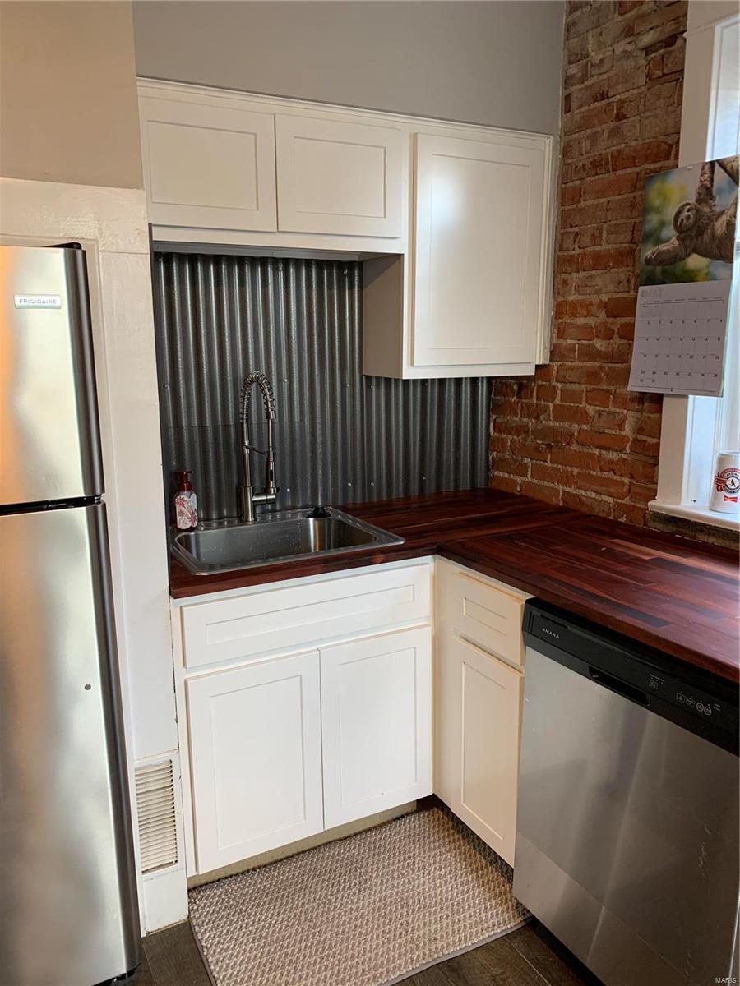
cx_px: 370
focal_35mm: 26
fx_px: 741
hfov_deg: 53.1
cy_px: 493
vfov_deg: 67.3
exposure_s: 1/60
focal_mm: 4.25
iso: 100
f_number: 1.8
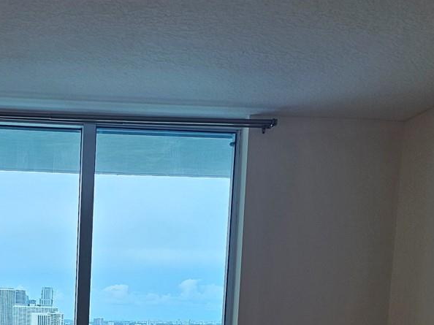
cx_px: 41
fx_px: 777
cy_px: 391
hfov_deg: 29.8
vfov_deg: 21.9
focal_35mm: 62
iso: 25
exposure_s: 1/120
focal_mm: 6.3
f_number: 1.7
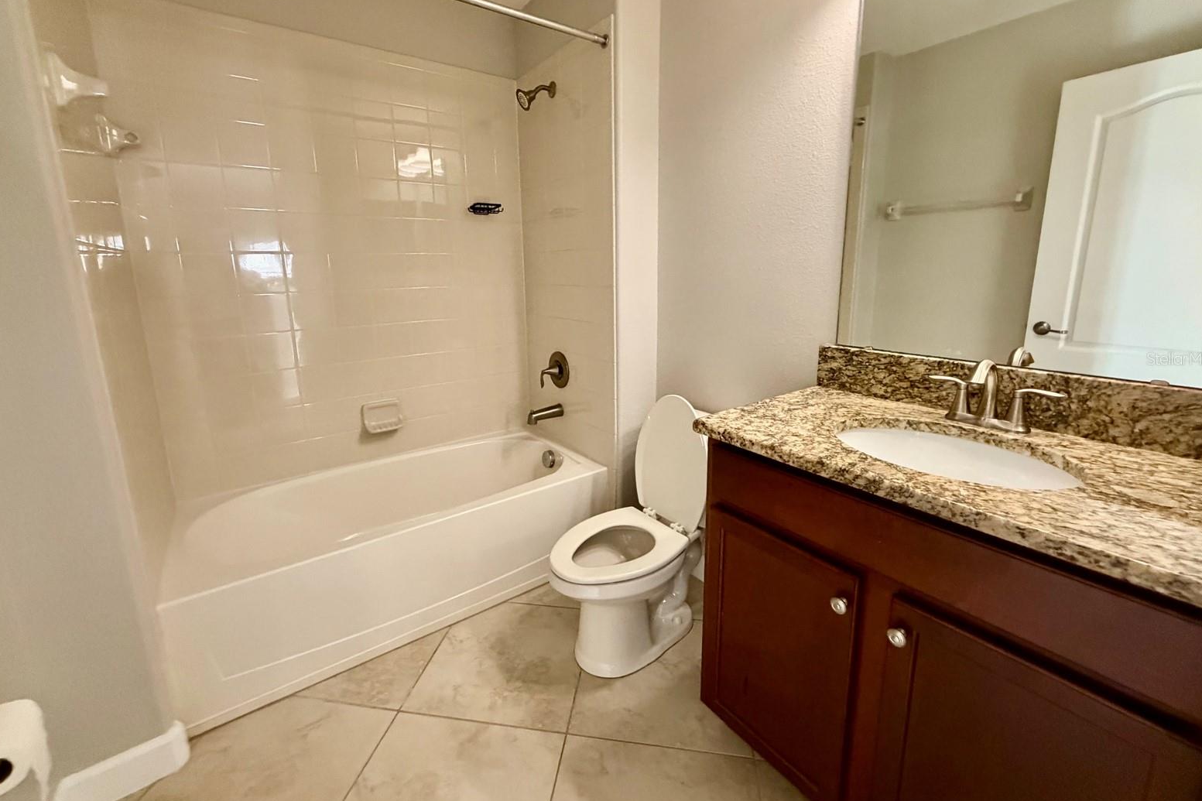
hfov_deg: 100.4
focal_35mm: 15
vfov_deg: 77.1
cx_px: 601
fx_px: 501
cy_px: 358
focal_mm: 2.22
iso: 640
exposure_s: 1/60
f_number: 2.2
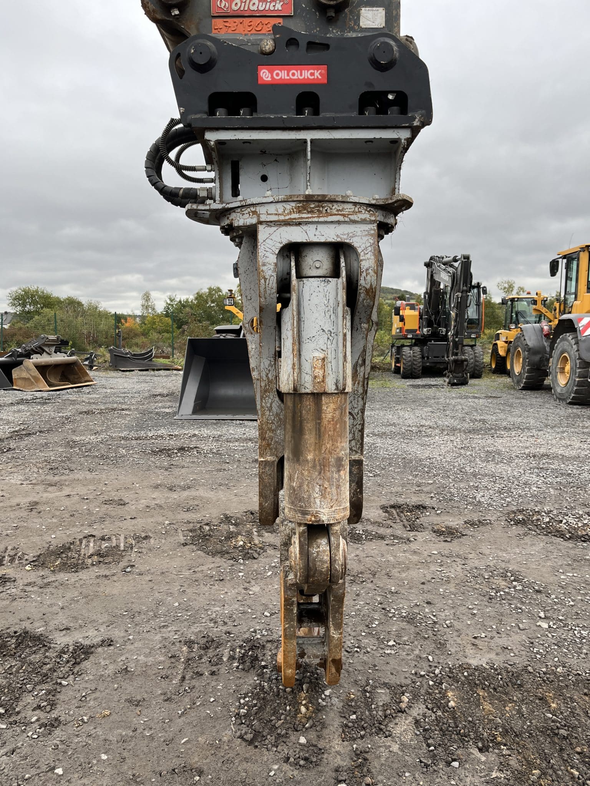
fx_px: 591
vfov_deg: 67.3
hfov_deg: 53.1
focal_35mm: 26
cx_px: 295
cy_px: 393
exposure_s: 1/457
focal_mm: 5.1
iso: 50
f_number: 1.6
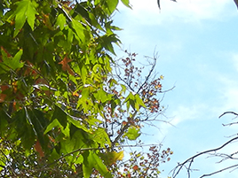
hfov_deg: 7.5
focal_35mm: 264
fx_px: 1815
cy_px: 302
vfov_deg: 5.6
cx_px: 56
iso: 160
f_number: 8
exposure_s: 1/316
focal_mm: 10.6
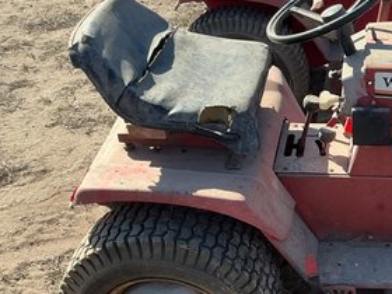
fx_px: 713
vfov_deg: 22.7
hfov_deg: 28.7
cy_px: 262
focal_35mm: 63
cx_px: 394
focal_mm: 3
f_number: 1.8
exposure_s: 1/749
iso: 25
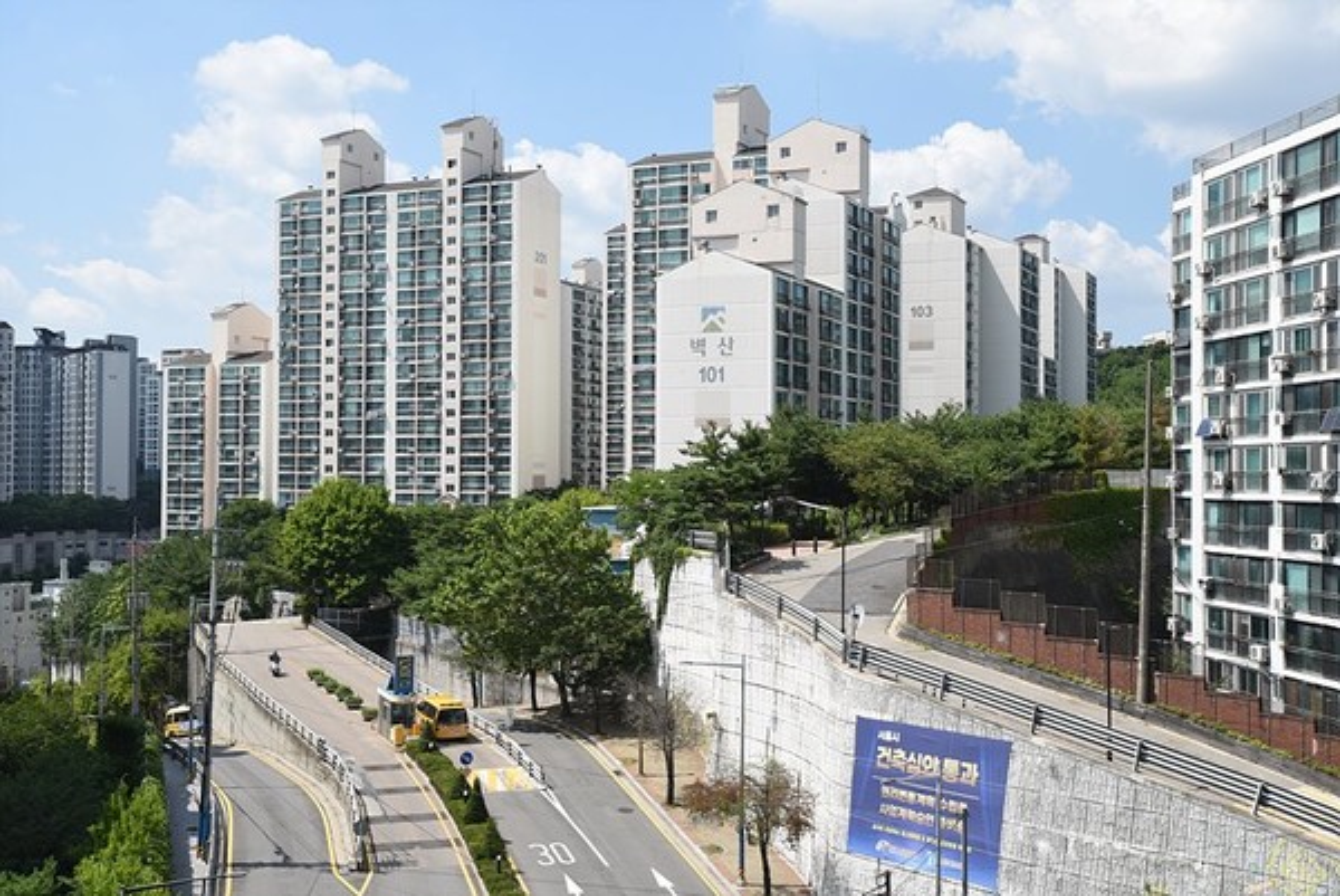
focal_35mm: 42
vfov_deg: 31.9
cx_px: 670
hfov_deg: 46.4
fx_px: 1564
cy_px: 448
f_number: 6.3
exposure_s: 1/500
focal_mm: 42
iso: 100
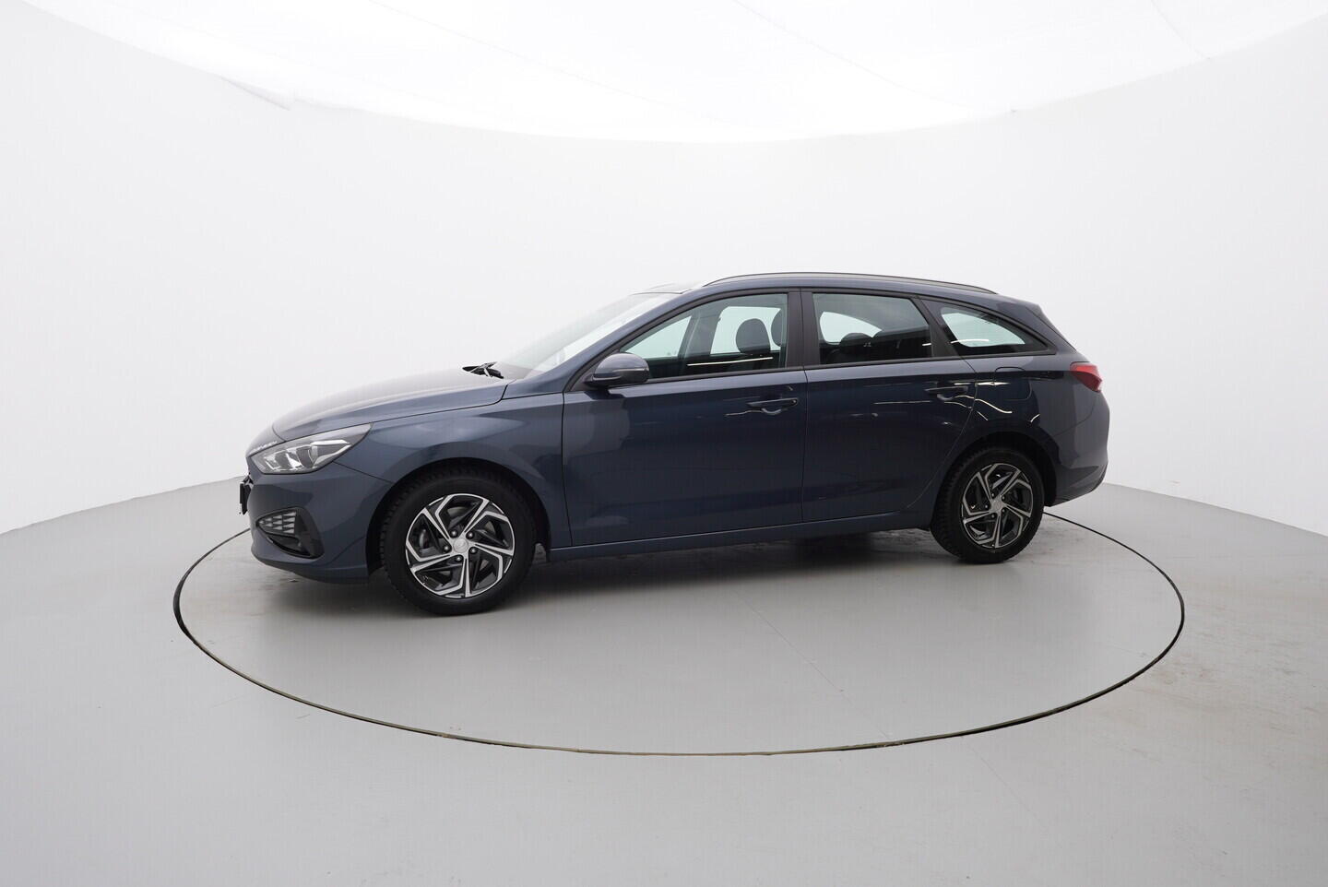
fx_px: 830
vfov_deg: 56.2
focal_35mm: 22
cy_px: 444
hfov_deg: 77.3
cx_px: 664
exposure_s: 1/80
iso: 200
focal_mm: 15
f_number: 5
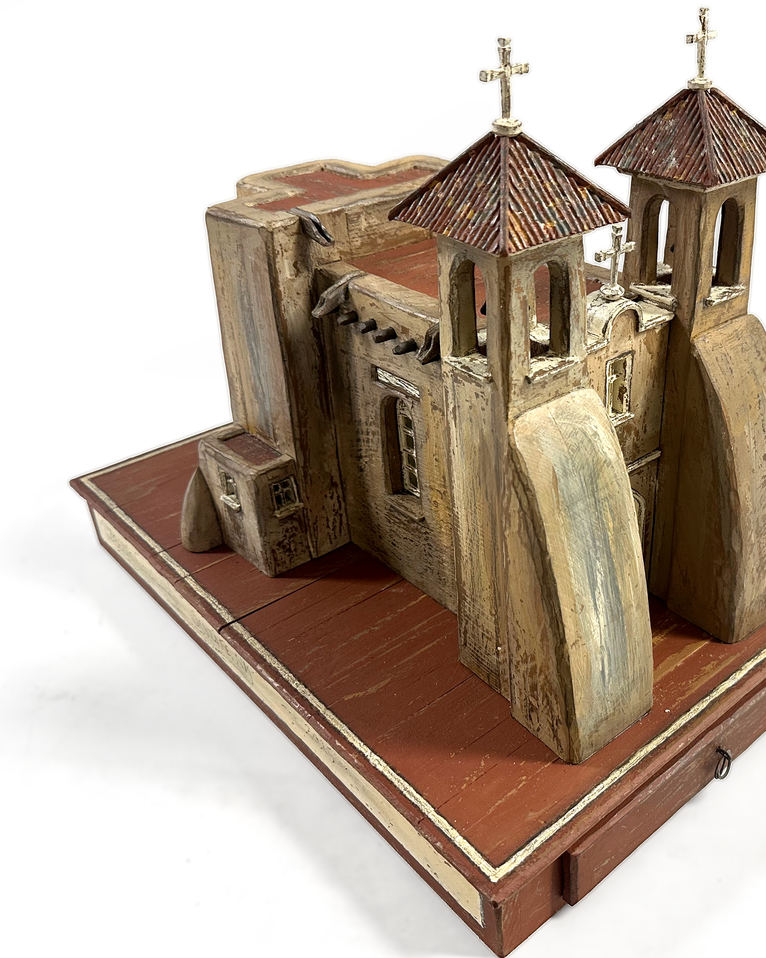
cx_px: 542
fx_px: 907
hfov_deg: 44.7
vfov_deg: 55.7
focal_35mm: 32
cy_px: 482
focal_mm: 6.86
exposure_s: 1/60
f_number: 1.78
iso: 200
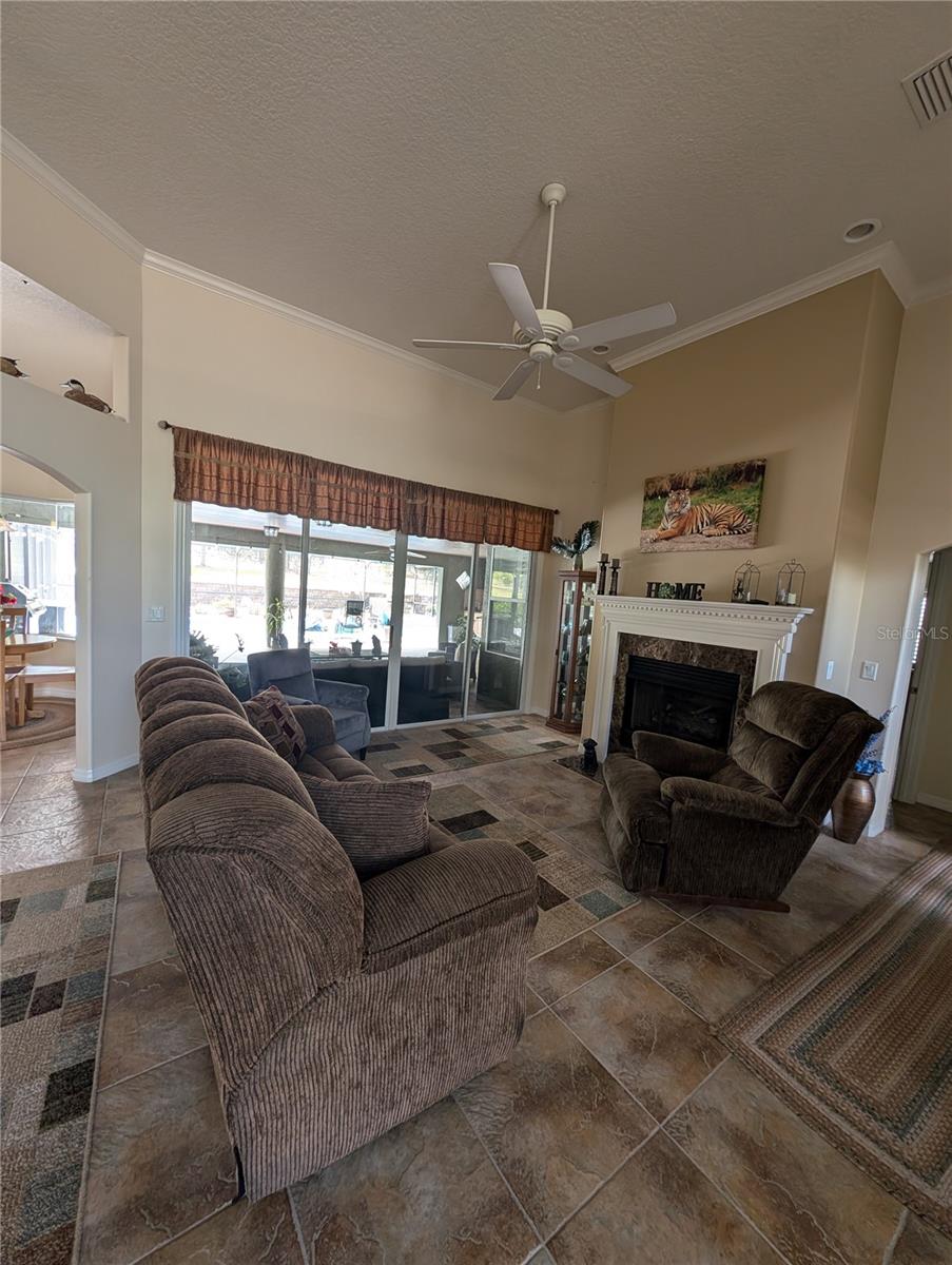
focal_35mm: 12
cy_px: 632
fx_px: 439
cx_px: 476
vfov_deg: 110.5
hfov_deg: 94.6
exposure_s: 1/27.6
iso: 44
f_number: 1.95
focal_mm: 2.23
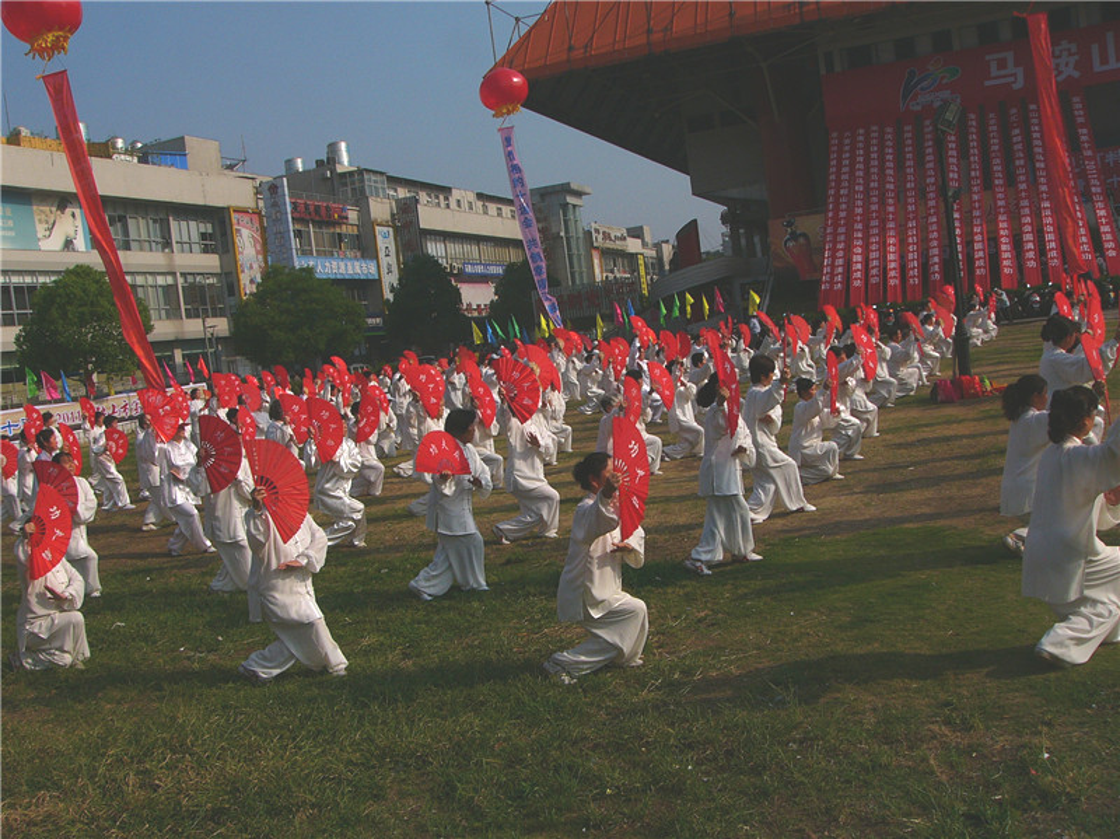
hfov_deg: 51.4
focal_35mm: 36
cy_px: 420
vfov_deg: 39.6
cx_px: 560
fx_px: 1164
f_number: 5.2
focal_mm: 6
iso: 50
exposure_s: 1/1300
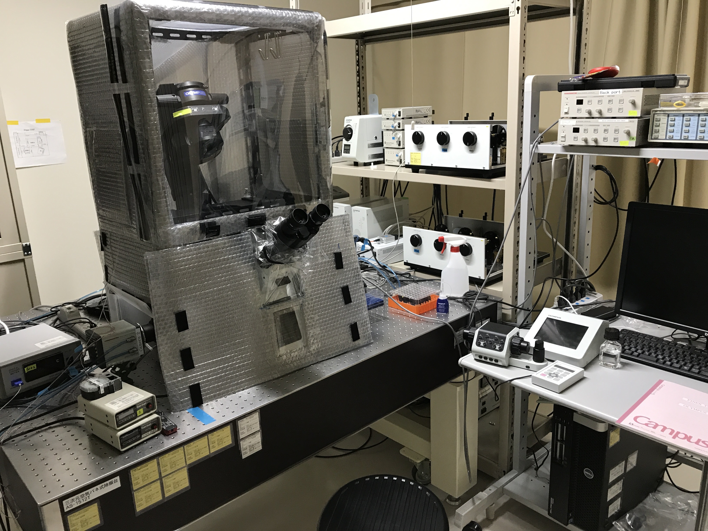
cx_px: 354
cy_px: 266
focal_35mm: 28
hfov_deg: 63.4
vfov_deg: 49.7
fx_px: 573
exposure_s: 1/20
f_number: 1.8
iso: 40
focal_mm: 3.99
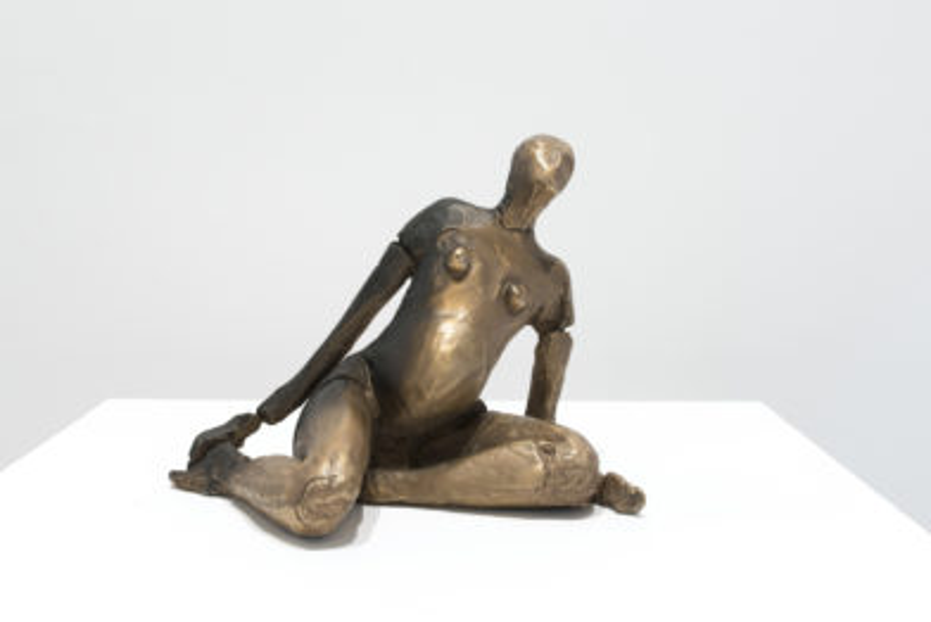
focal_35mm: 35
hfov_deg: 54.4
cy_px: 311
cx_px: 466
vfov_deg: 37.9
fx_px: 906
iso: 100
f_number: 11
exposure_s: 1/1.25
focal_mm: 35
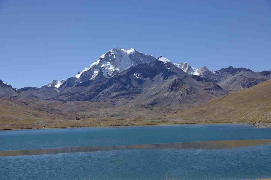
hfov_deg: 28.1
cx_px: 136
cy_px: 90
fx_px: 541
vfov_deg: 18.9
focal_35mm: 72
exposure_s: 1/180
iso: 100
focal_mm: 47.5
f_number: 8
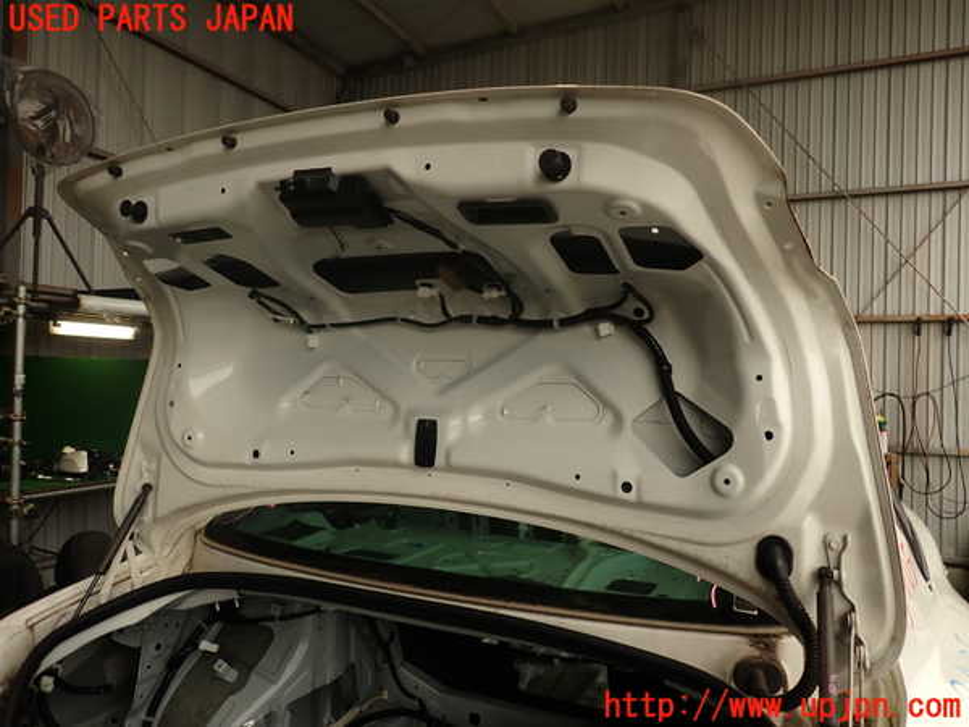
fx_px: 700
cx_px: 484
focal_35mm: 25
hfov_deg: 69.4
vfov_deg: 54.9
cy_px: 364
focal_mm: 4.5
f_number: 2
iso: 100
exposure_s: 1/100
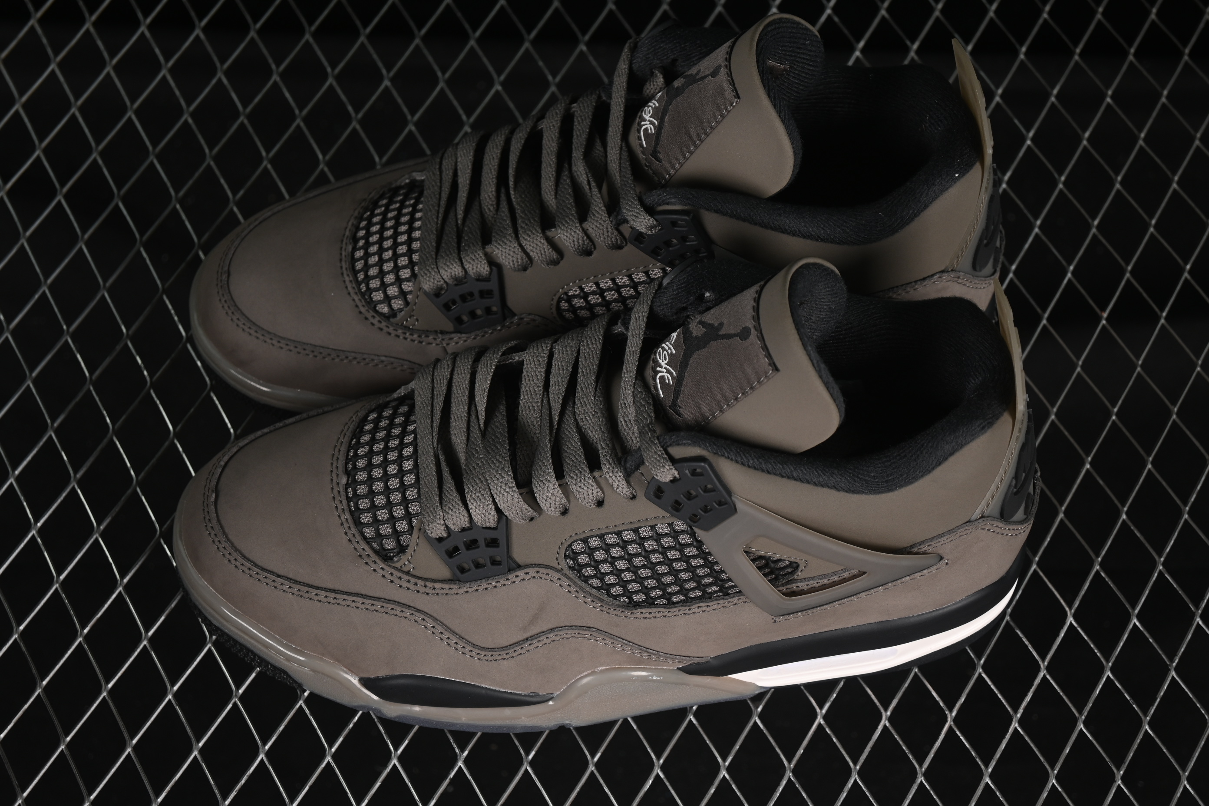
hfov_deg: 27.0
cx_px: 604
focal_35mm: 75
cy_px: 403
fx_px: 2519
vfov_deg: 18.2
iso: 160
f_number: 6.3
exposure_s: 1/50
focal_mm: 50
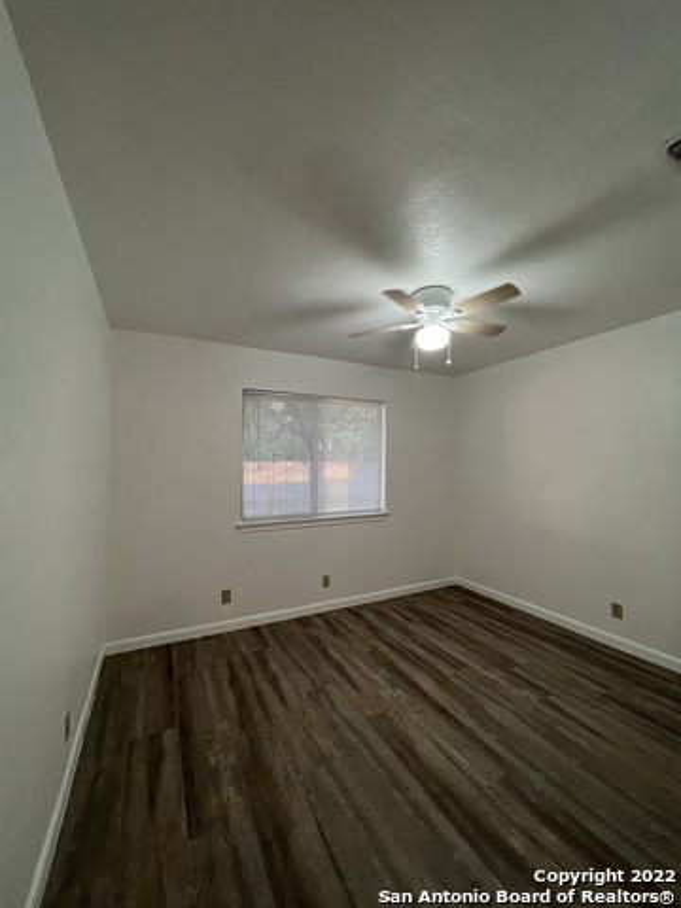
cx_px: 340
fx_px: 341
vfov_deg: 106.2
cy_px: 454
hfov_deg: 89.9
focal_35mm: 13
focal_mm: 1.57
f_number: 1.8
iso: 250
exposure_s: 1/60
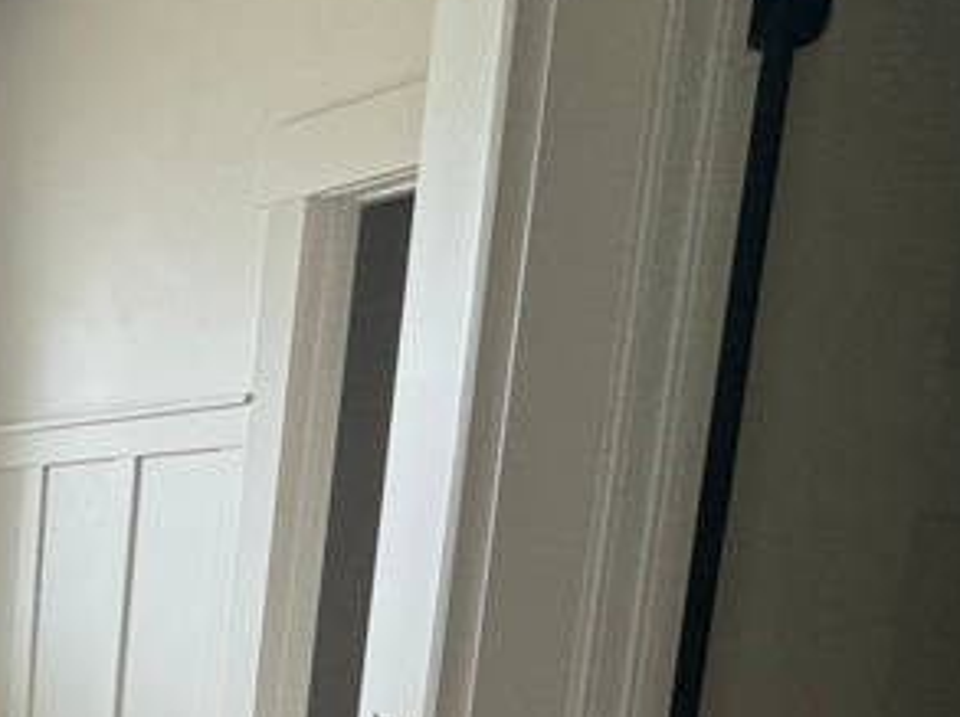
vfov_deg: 27.2
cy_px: 789
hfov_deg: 28.4
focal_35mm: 49
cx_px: -413
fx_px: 1357
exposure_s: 1/99
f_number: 2.2
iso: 200
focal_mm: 2.22
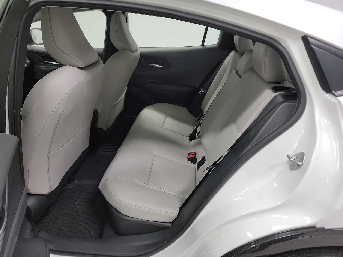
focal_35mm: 24
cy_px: 128
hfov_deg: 71.6
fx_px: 238
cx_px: 172
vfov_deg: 56.8
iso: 105
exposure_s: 1/59
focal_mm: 6.7
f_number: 1.8
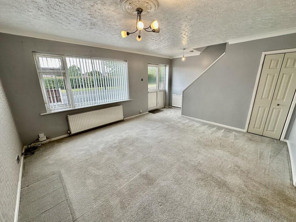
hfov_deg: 102.1
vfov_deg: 85.7
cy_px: 111
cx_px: 148
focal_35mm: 14
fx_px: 120
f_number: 2.2
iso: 50
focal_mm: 2.22
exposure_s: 1/100
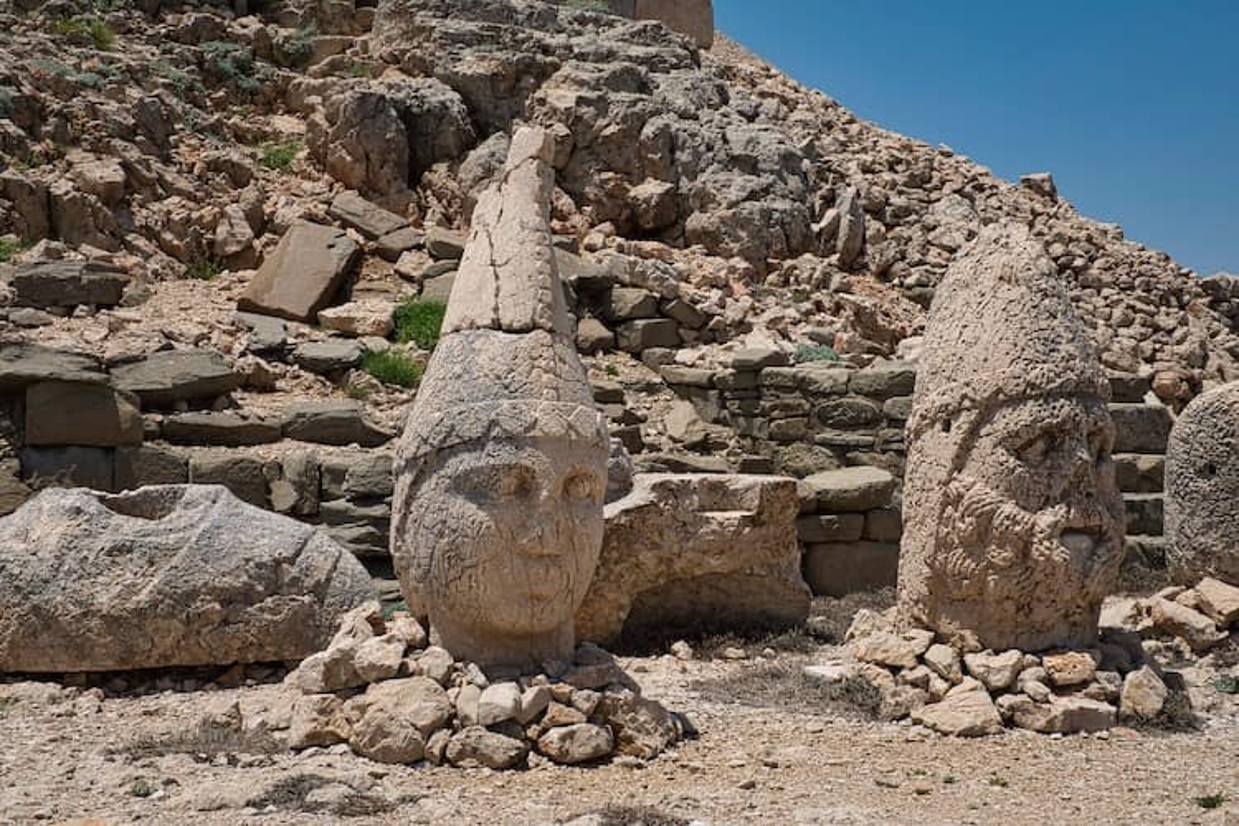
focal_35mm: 52
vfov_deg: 26.0
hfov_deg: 38.2
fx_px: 1790
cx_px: 620
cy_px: 413
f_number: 8
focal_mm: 18.92
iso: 100
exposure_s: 1/400
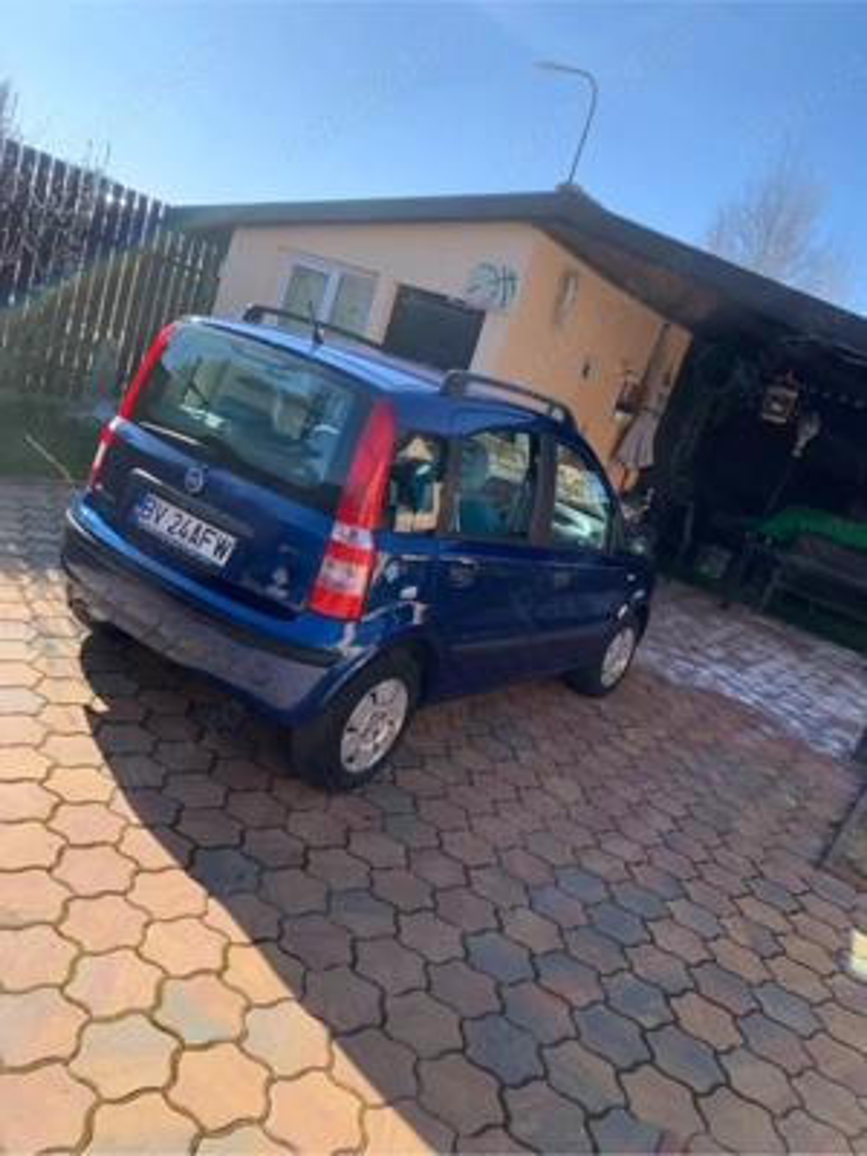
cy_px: 578
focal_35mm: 26
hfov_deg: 53.1
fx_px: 868
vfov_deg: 67.3
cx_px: 434
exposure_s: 1/842
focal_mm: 4.25
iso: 25
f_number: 1.8
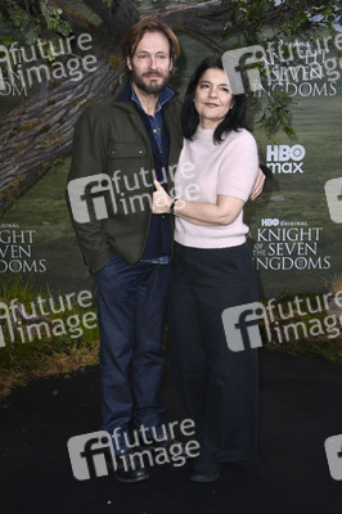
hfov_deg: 24.6
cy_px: 257
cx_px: 171
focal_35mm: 55
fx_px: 785
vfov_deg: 36.3
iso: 640
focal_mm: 55
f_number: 5.6
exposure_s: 1/250
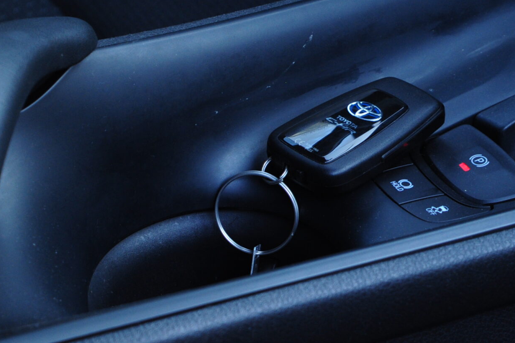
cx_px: 408
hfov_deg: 11.9
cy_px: 113
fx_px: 2461
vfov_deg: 8.0
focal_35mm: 172
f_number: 5.6
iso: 500
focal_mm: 55
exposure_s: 1/40
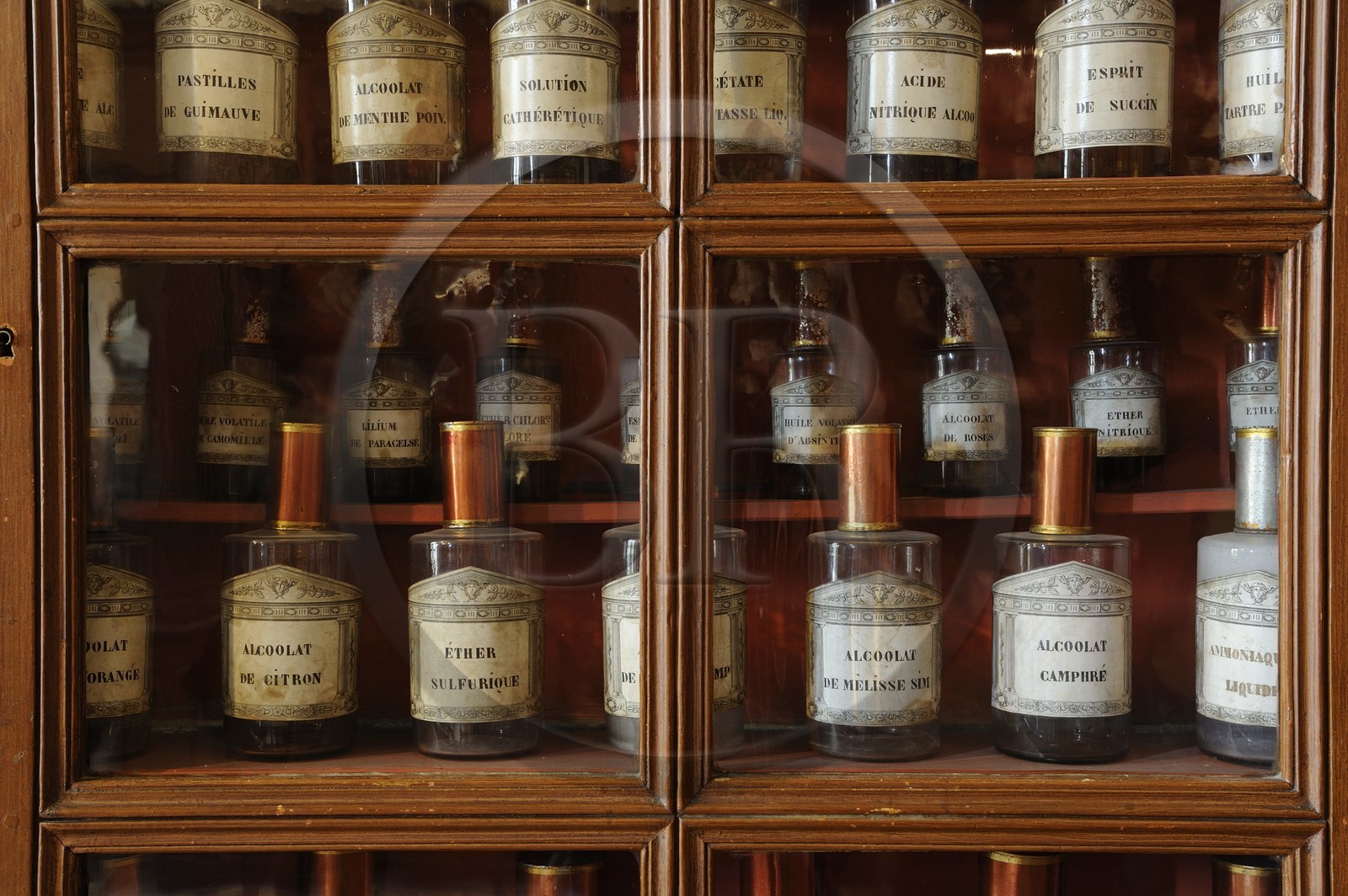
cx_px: 674
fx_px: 1796
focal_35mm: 48
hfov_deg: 41.1
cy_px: 448
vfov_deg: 28.0
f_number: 9
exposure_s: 3
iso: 200
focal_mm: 48
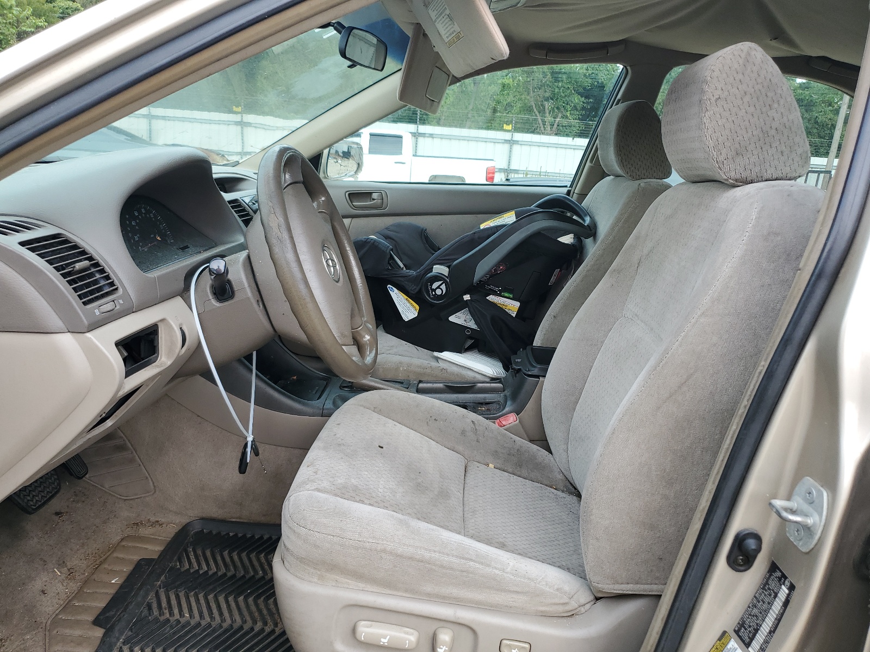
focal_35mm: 26
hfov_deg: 67.3
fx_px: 653
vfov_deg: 53.1
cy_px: 326
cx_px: 435
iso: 50
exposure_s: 1/233
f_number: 1.5
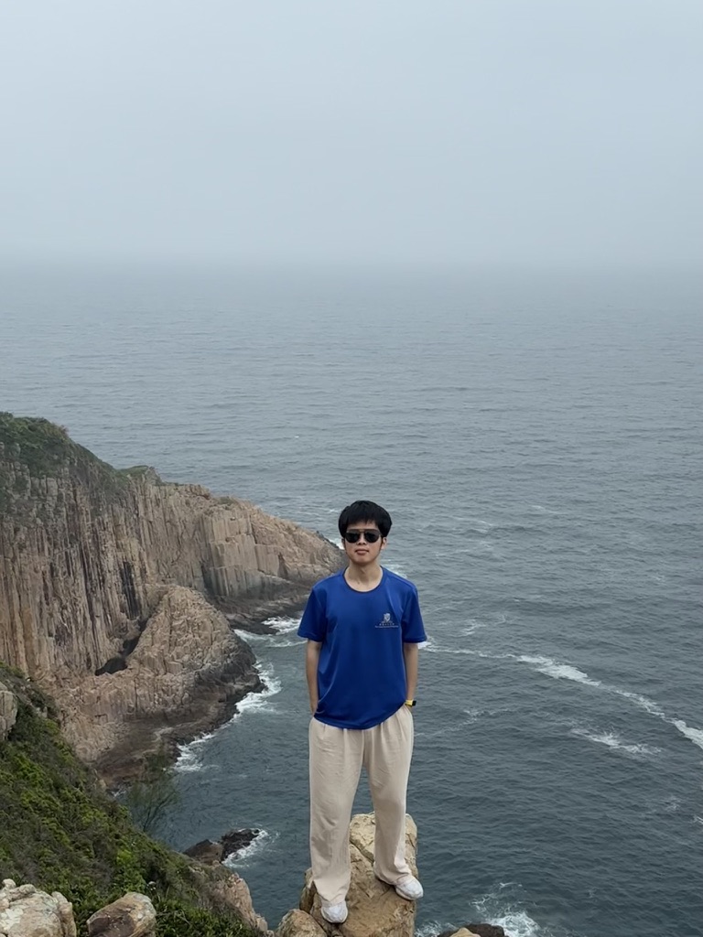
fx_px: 1300
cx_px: 352
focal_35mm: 48
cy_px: 468
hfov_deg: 30.3
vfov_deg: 39.7
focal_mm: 6.76
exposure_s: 1/1285
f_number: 1.78
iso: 64
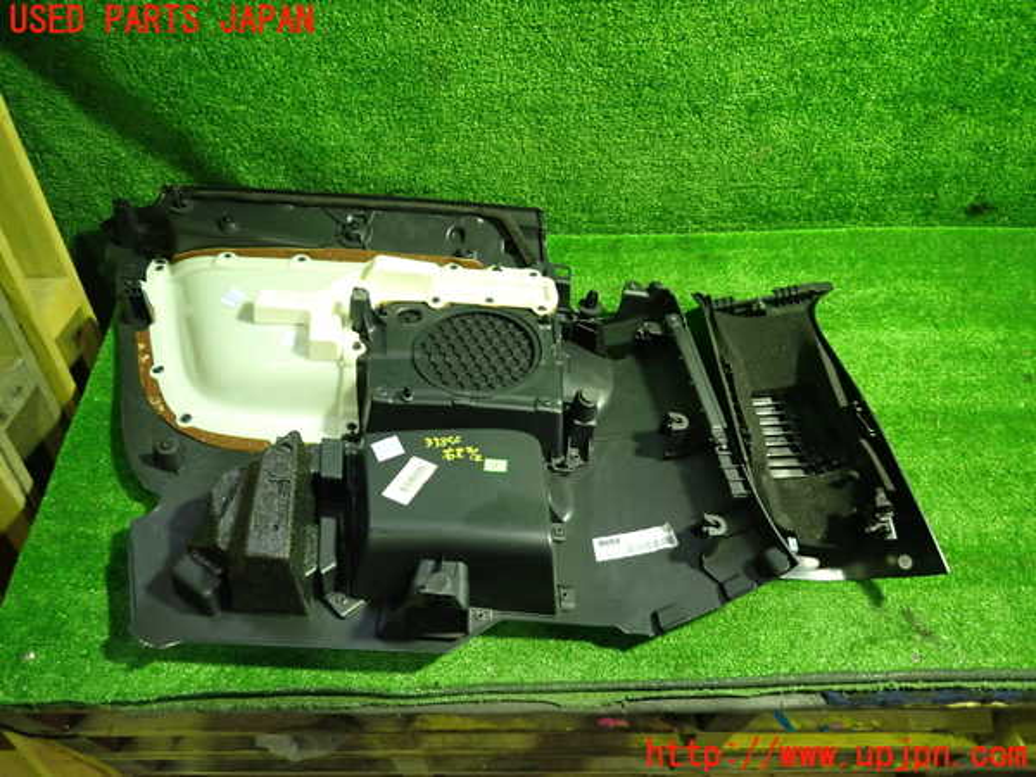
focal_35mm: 25
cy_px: 388
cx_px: 518
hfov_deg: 69.4
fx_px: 748
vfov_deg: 54.9
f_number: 2
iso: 400
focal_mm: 4.5
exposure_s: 1/30
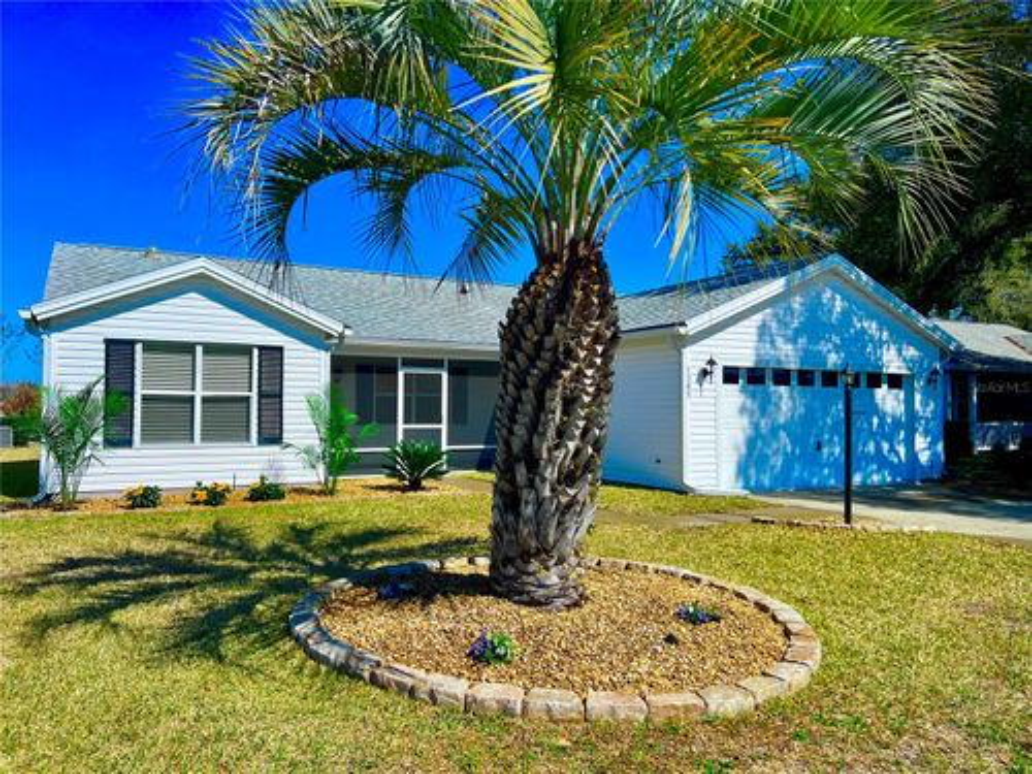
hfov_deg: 67.3
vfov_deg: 53.1
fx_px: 775
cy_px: 387
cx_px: 516
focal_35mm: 26
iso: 50
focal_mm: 5.7
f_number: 1.5
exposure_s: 1/5882
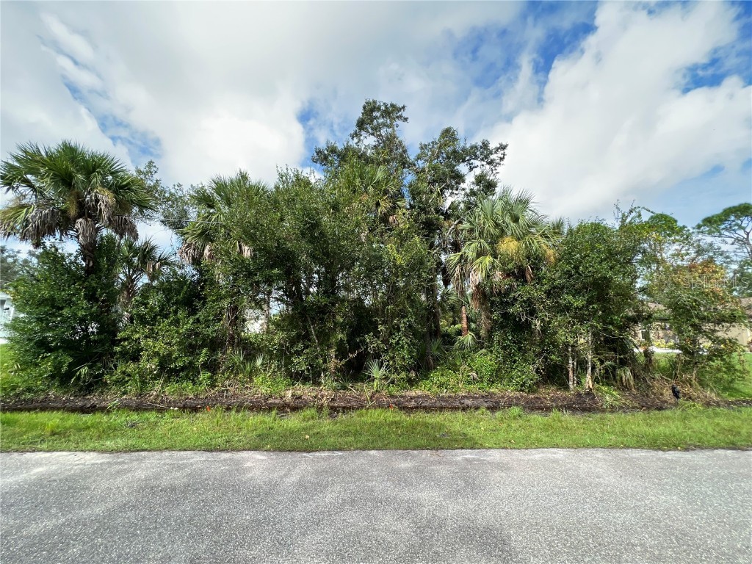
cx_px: 376
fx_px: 282
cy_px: 282
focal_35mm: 13
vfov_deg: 89.9
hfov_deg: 106.2
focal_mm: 1.57
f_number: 1.8
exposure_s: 1/453
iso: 32
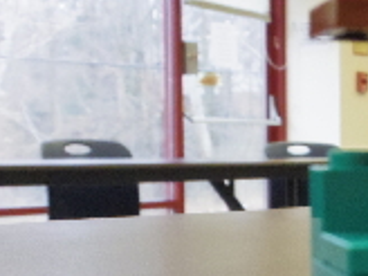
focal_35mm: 117
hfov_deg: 15.9
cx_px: 489
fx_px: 1244
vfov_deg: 12.6
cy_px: 227
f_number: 4.5
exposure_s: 1/50
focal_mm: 5.8
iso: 1000
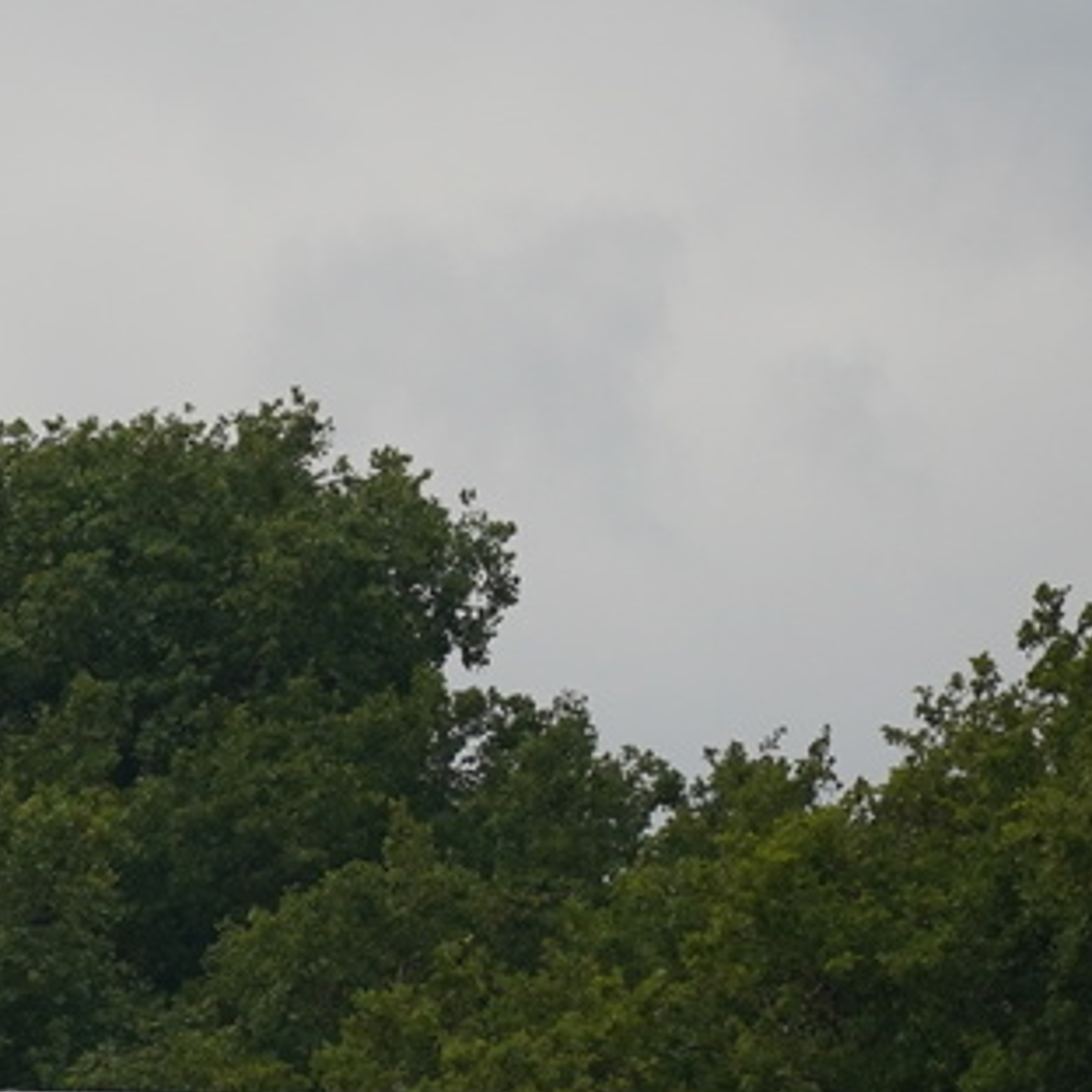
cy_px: 700
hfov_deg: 2.1
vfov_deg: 2.1
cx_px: -819
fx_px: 29159
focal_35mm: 817
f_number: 5.6
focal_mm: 200
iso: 800
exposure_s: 1/2500
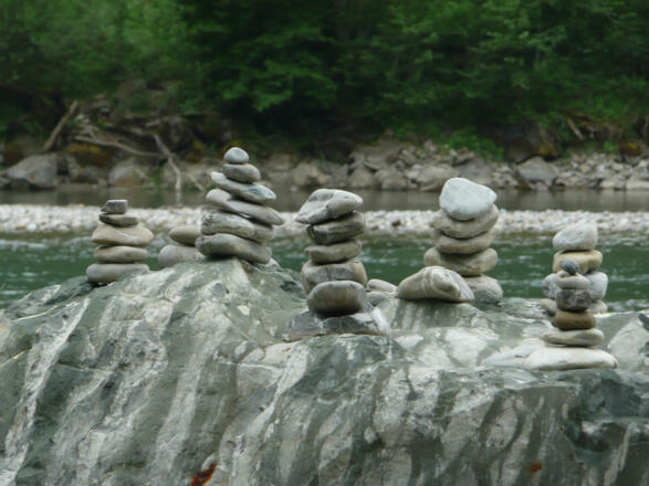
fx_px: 4461
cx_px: 324
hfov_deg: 8.3
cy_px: 243
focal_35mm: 238
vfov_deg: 6.2
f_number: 4.9
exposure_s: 1/30
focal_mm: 39.1
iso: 100
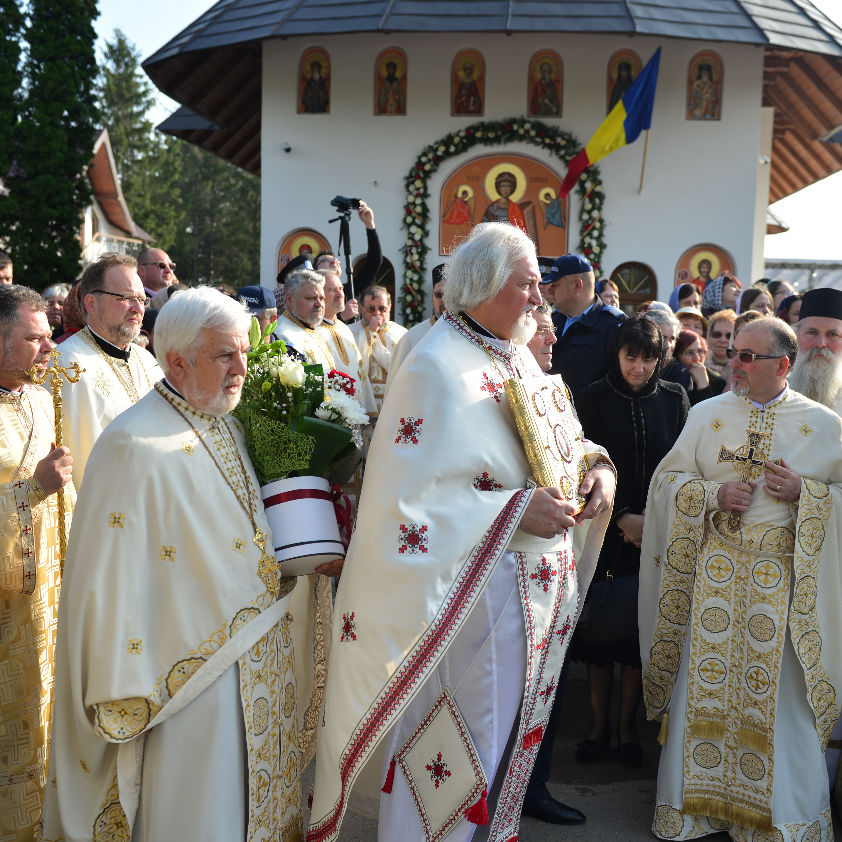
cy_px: 435
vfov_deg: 40.9
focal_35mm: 41
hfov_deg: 40.9
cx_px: 451
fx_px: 1128
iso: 100
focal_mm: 31
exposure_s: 1/640
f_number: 2.8
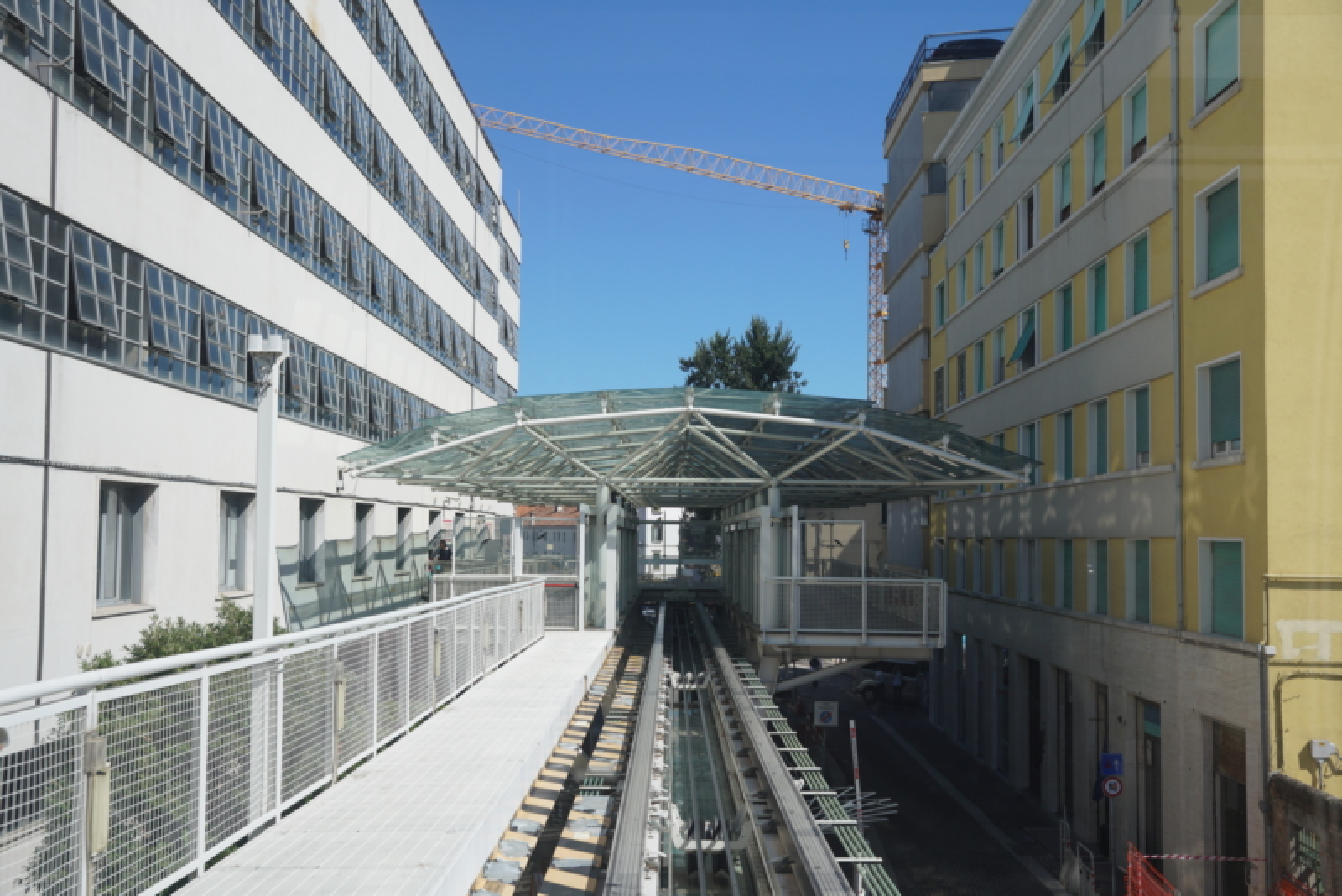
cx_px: 671
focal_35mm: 40
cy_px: 448
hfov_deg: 48.4
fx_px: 1492
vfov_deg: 33.4
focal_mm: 40
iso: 100
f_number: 5
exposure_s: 1/250
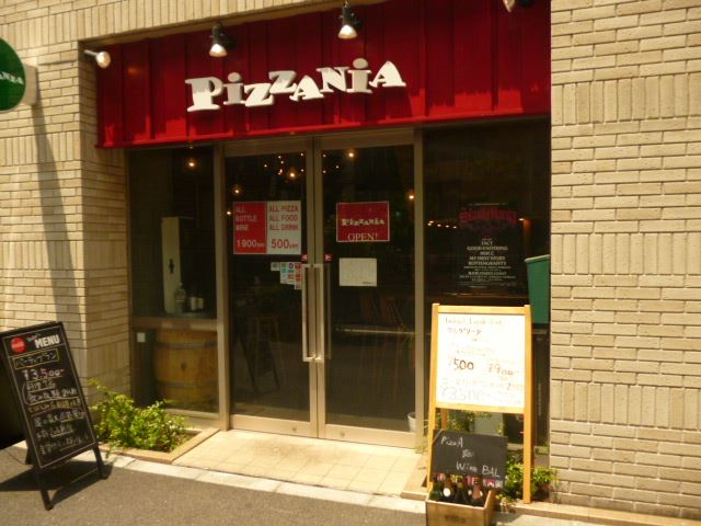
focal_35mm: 28
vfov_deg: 49.7
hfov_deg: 63.4
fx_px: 567
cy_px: 263
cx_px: 350
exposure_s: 1/250
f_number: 9
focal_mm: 5
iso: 320
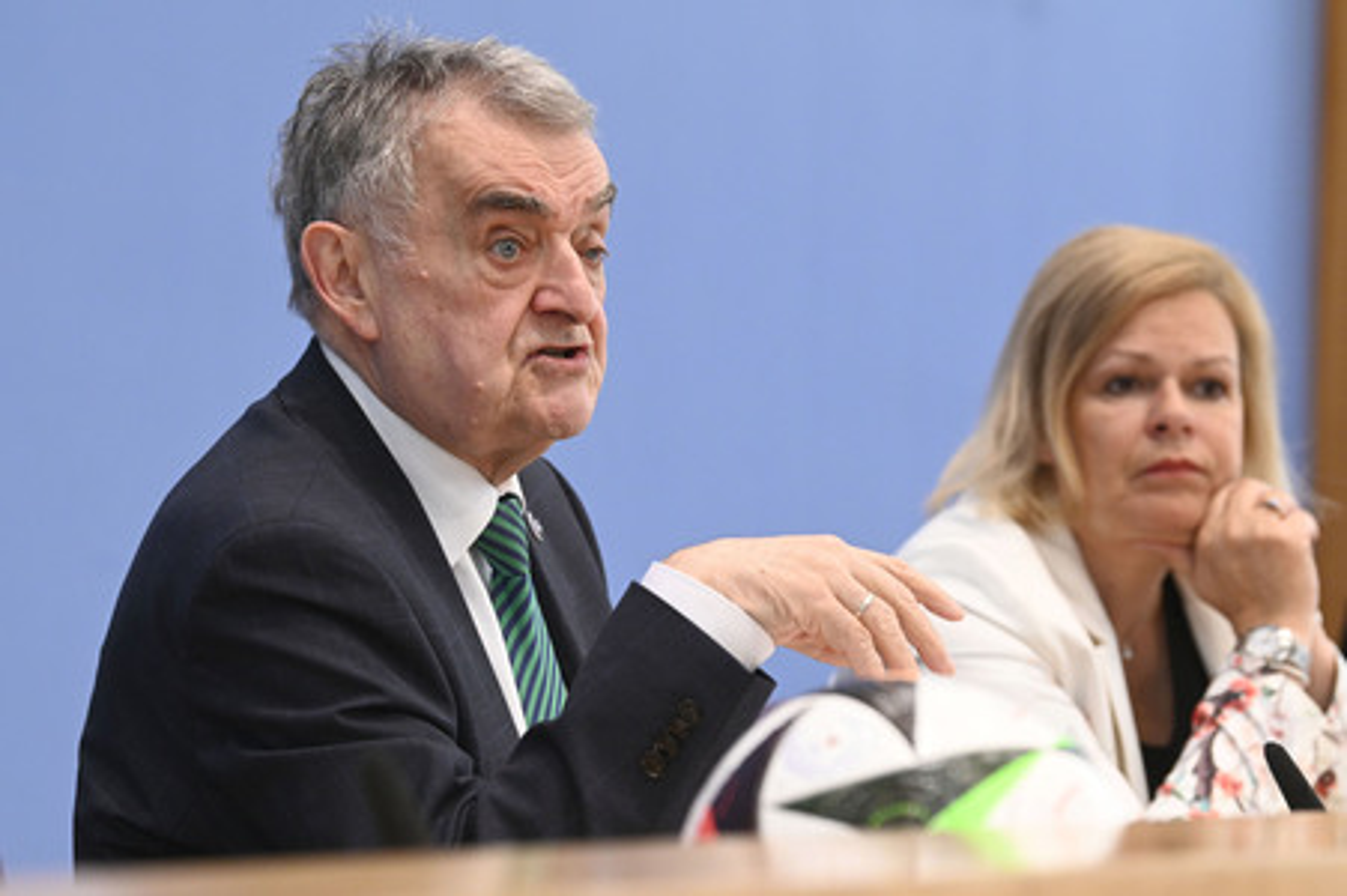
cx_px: 674
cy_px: 448
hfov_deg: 16.8
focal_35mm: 122
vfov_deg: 11.2
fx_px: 4561
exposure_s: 1/800
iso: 4000
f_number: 5
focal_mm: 122
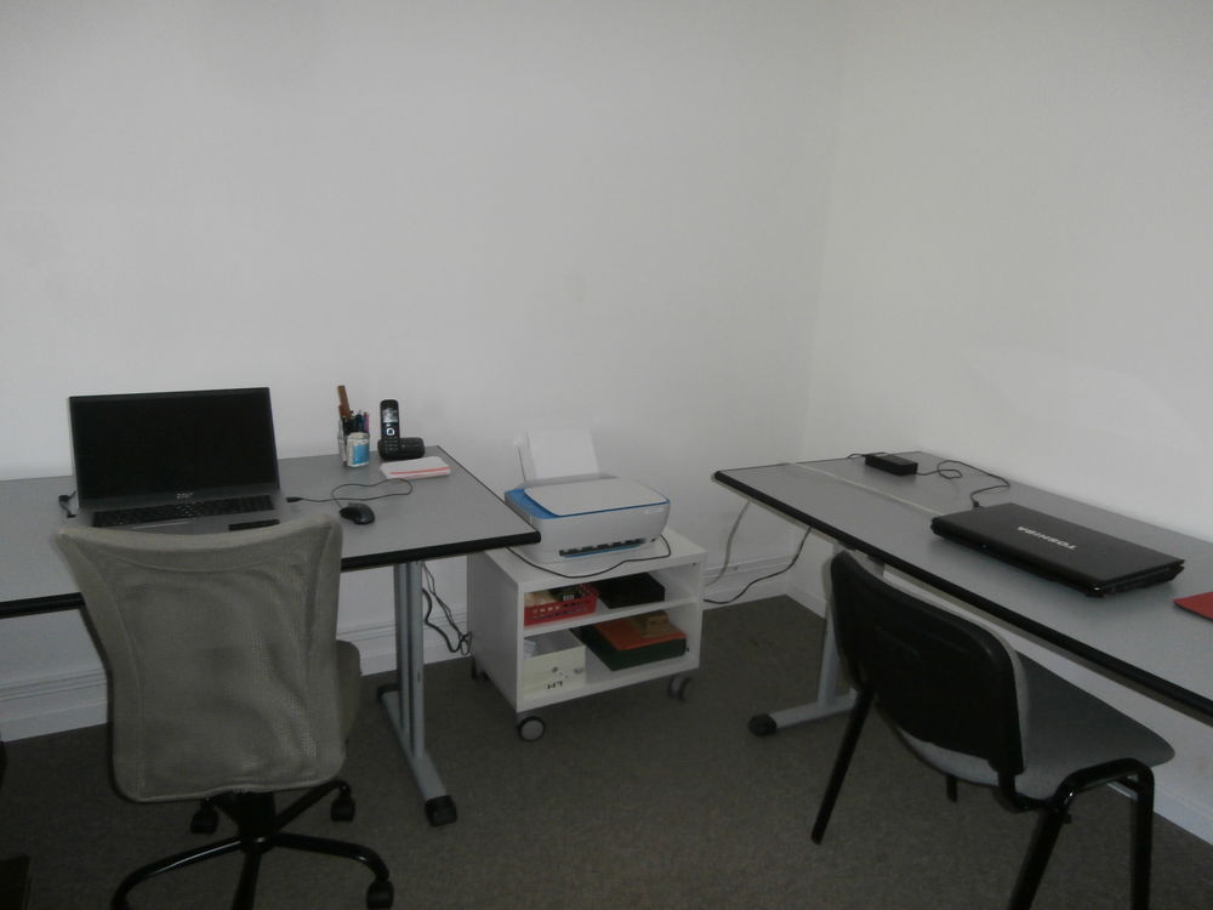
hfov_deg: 71.6
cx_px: 606
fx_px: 841
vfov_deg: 56.8
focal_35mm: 24
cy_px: 455
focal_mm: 4.2
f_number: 3
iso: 200
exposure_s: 1/30
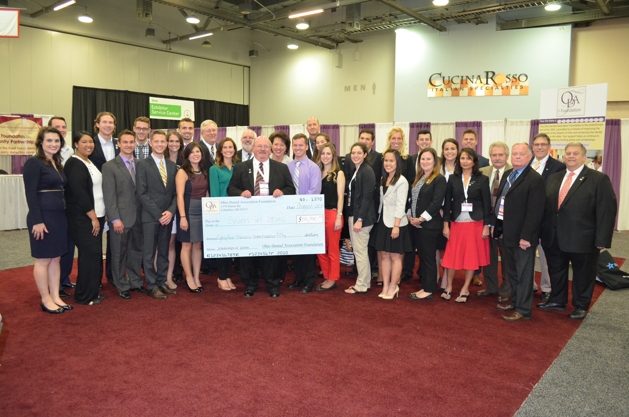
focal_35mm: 27
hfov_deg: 67.5
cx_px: 314
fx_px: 471
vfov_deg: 47.7
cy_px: 208
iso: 2500
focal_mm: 18
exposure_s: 1/60
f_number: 3.5
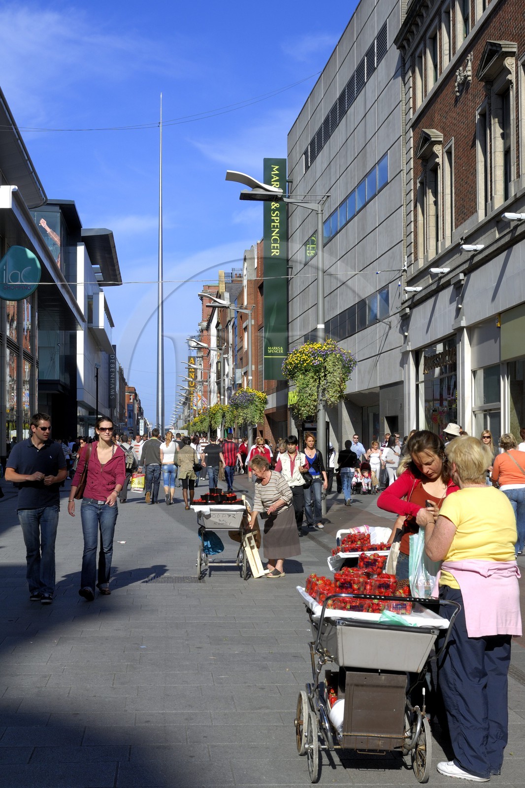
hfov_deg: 28.9
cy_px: 394
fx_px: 1018
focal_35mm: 46
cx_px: 262
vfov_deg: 42.3
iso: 100
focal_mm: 31
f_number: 9.5
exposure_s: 1/160
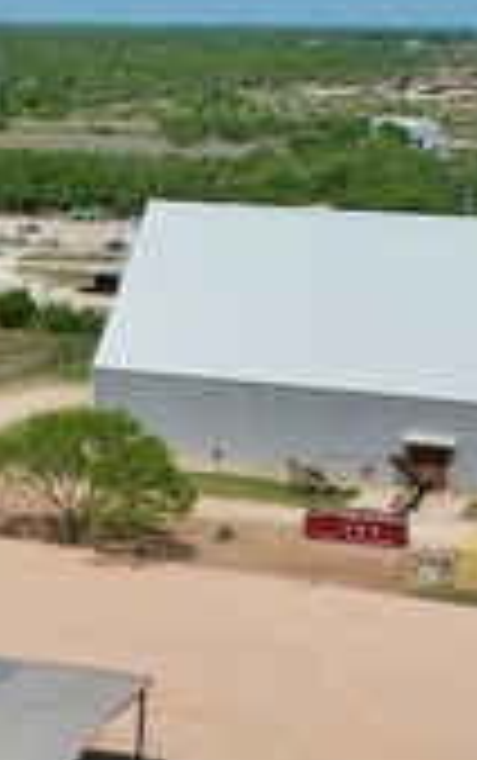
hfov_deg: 14.7
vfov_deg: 23.2
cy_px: 785
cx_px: -158
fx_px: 1763
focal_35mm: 85
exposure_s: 1/4000
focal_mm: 8.38
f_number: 2.8
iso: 120
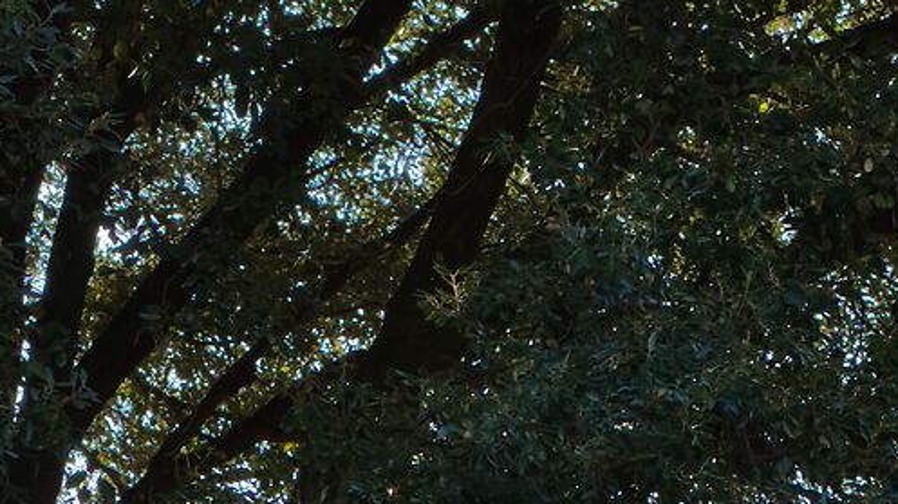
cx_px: 257
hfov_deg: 8.5
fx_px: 6021
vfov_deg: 4.7
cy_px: 1228
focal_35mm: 253
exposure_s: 1/160
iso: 50
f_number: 8
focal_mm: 50
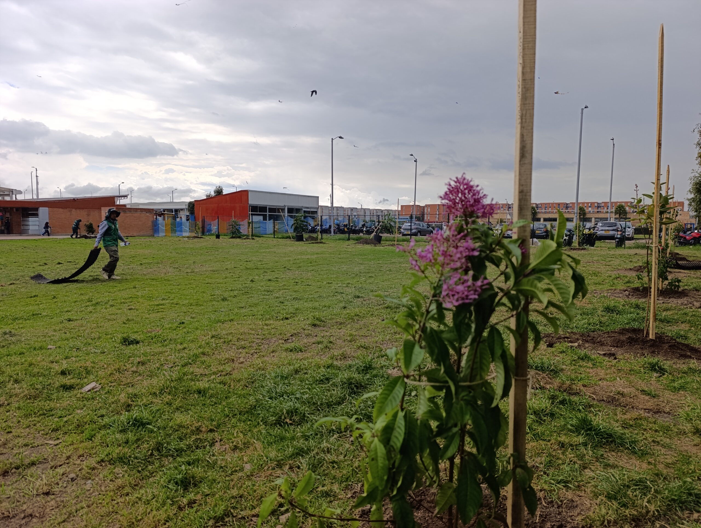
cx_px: 350
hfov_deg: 73.8
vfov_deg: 59.0
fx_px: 466
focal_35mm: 23
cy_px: 264
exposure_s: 1/565
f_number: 1.6
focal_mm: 6.14
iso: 50
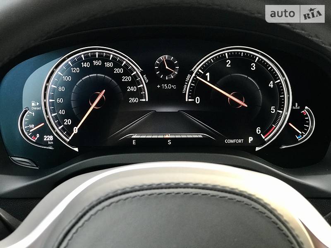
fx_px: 545
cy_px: 124
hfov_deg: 33.8
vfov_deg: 25.7
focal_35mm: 57
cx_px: 166
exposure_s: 1/50
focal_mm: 6.6
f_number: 2.8
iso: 125
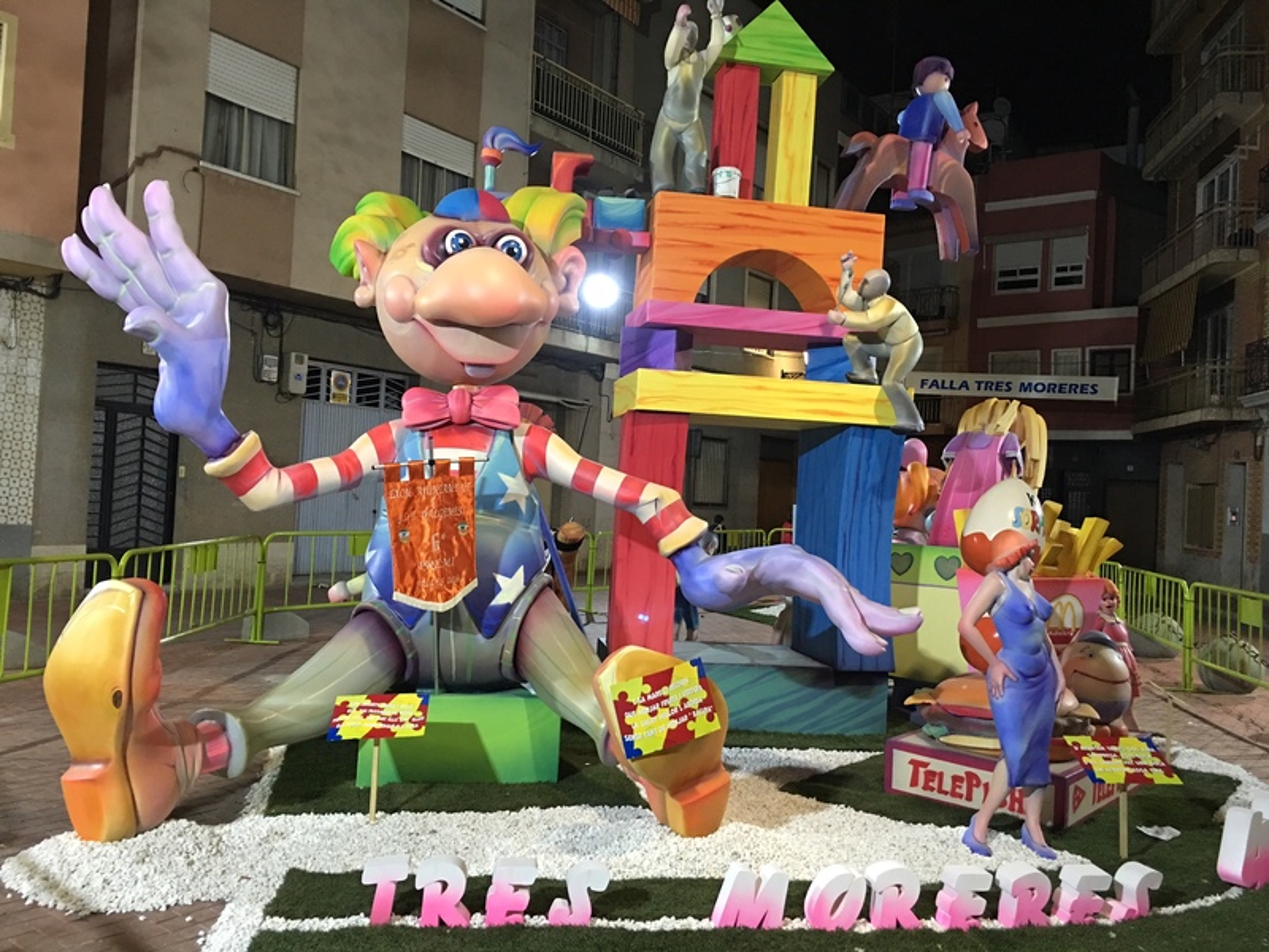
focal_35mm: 29
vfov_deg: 48.2
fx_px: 1063
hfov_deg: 61.7
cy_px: 476
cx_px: 634
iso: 125
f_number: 2.2
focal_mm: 4.15
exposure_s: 1/17
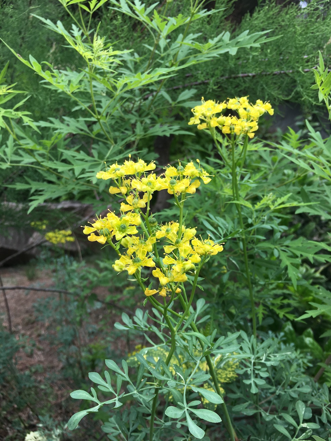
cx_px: 166
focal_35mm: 29
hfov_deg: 48.2
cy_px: 220
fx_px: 370
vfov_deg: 61.7
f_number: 2.2
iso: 25
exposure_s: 1/273
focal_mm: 4.15
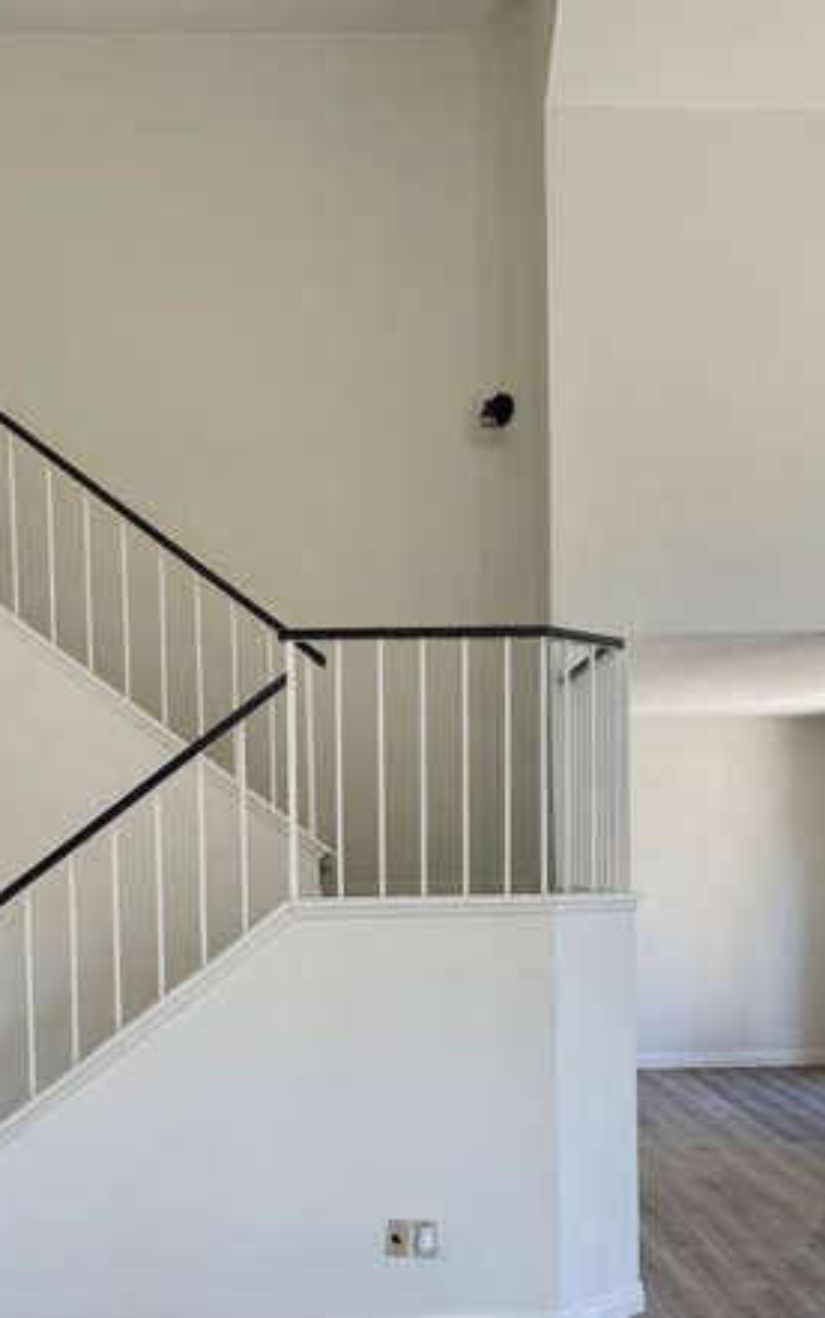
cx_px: 398
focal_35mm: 40
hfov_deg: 32.0
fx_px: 1438
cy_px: 932
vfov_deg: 48.0
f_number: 1.6
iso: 32
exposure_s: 1/132
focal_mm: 4.2
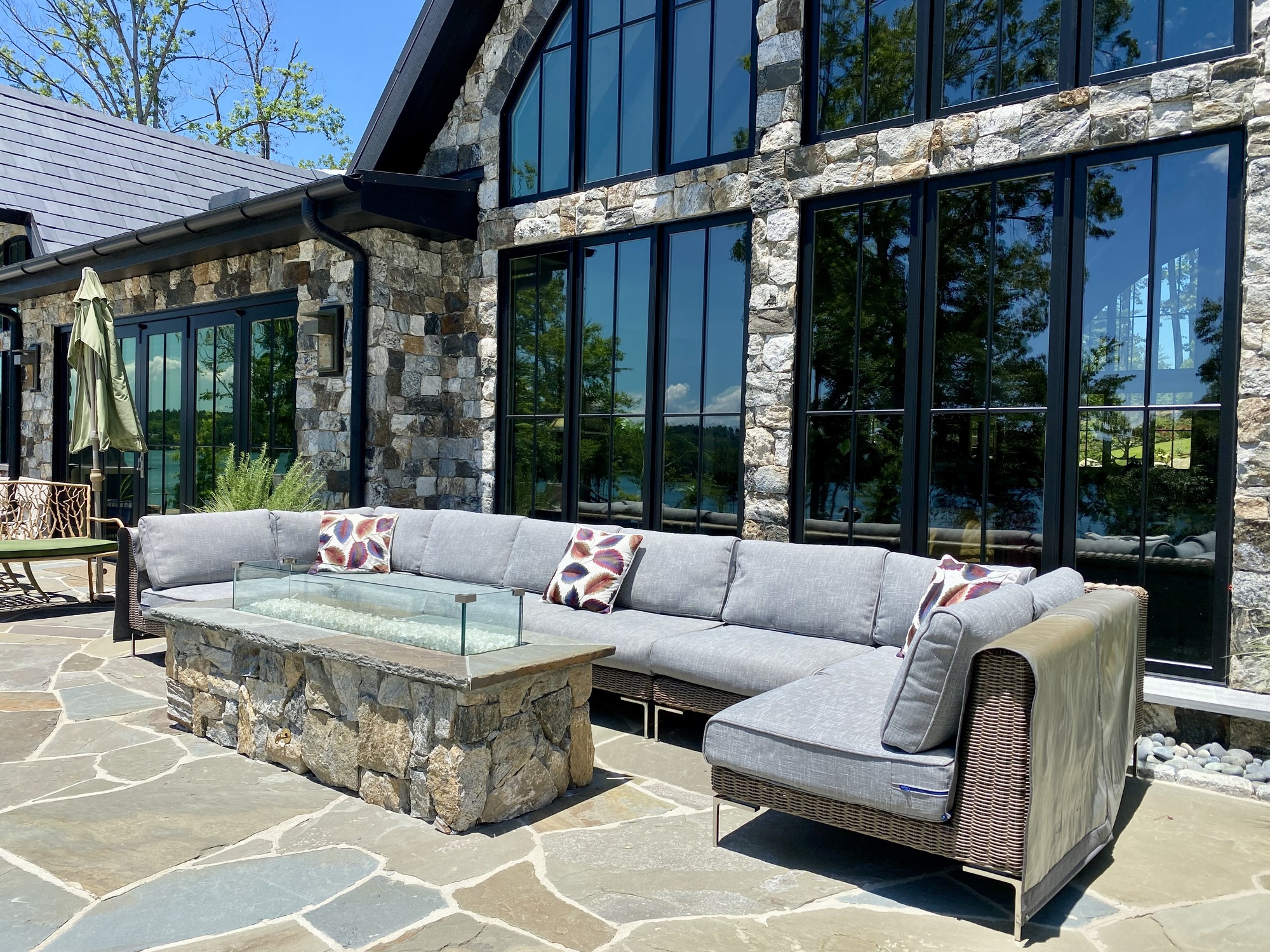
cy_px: 476
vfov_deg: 53.1
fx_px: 954
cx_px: 635
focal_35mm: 26
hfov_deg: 67.3
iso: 32
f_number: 1.8
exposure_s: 1/1927
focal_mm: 4.25
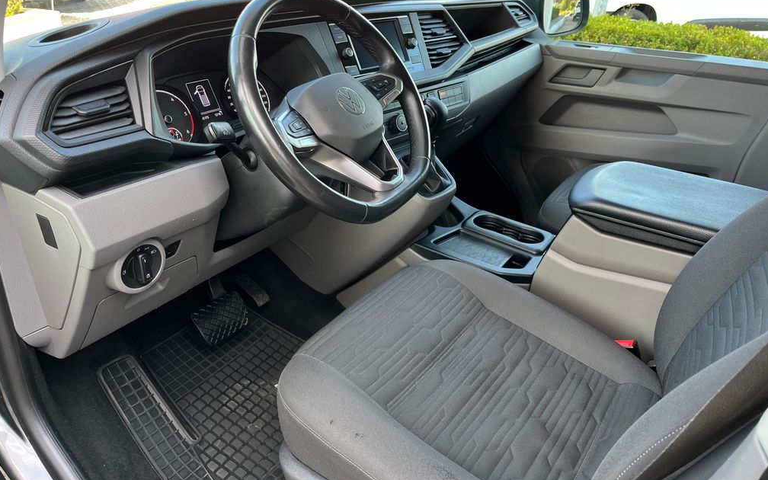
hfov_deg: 66.5
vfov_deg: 44.4
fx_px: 586
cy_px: 209
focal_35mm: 28
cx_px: 388
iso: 100
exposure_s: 1/121
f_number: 1.6
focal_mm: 5.1
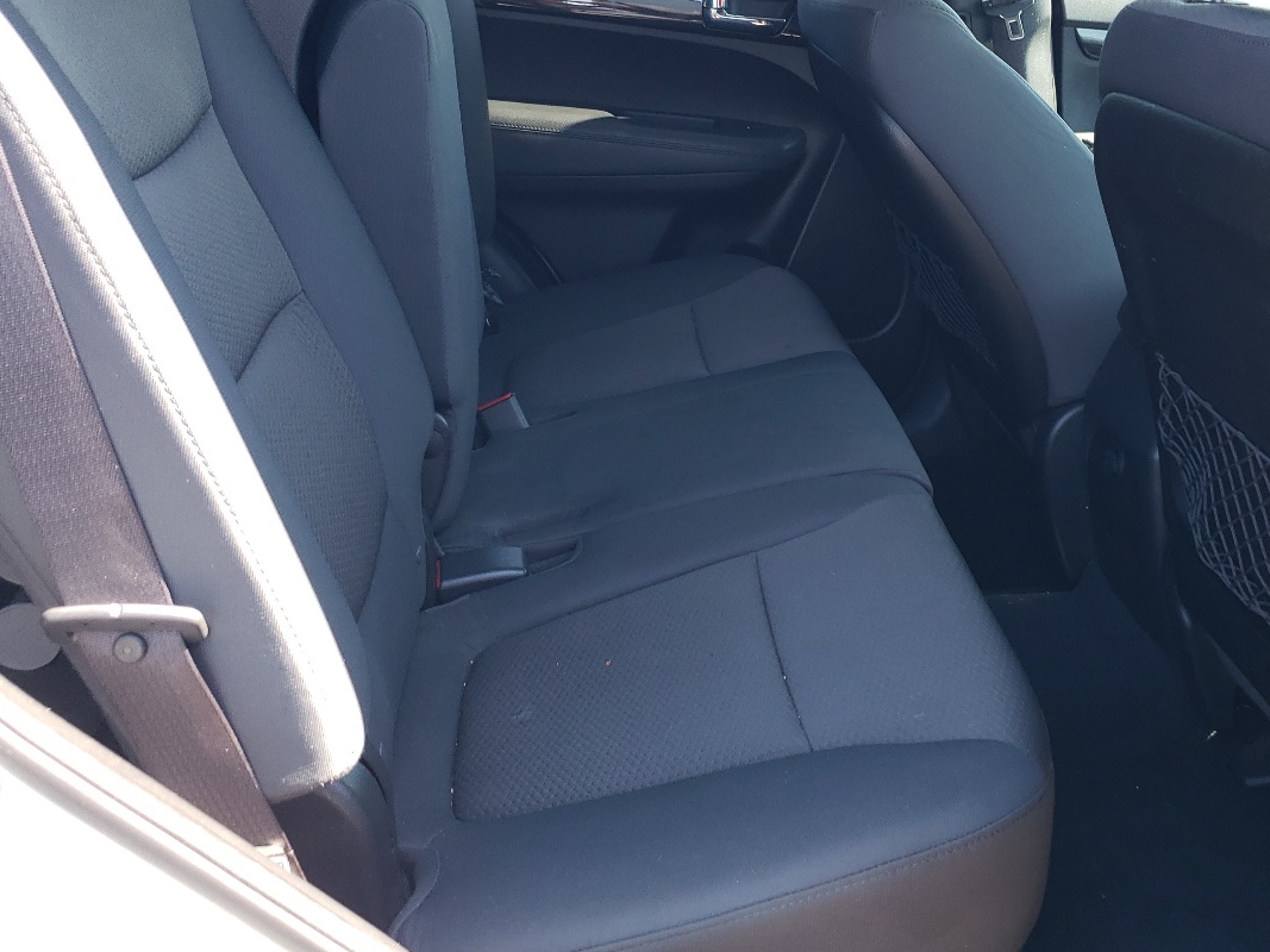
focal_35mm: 39
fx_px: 1431
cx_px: 859
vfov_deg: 36.7
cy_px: 378
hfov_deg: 47.0
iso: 51
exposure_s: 1/100
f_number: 1.5
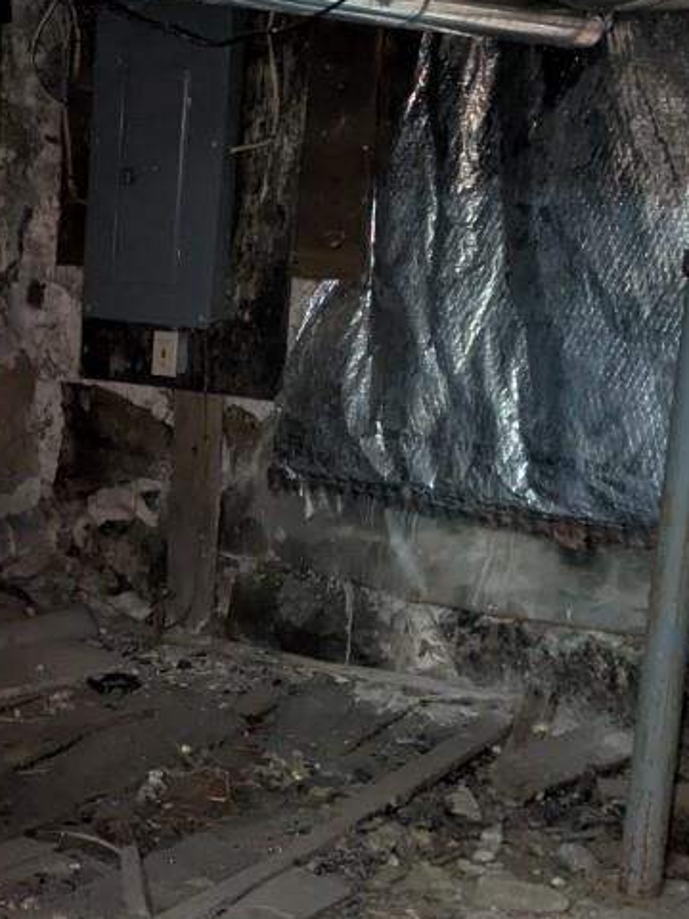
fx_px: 1990
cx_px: -214
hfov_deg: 18.3
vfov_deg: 25.9
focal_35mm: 75
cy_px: 571
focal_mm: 5.43
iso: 1153
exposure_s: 1/15
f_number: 1.89
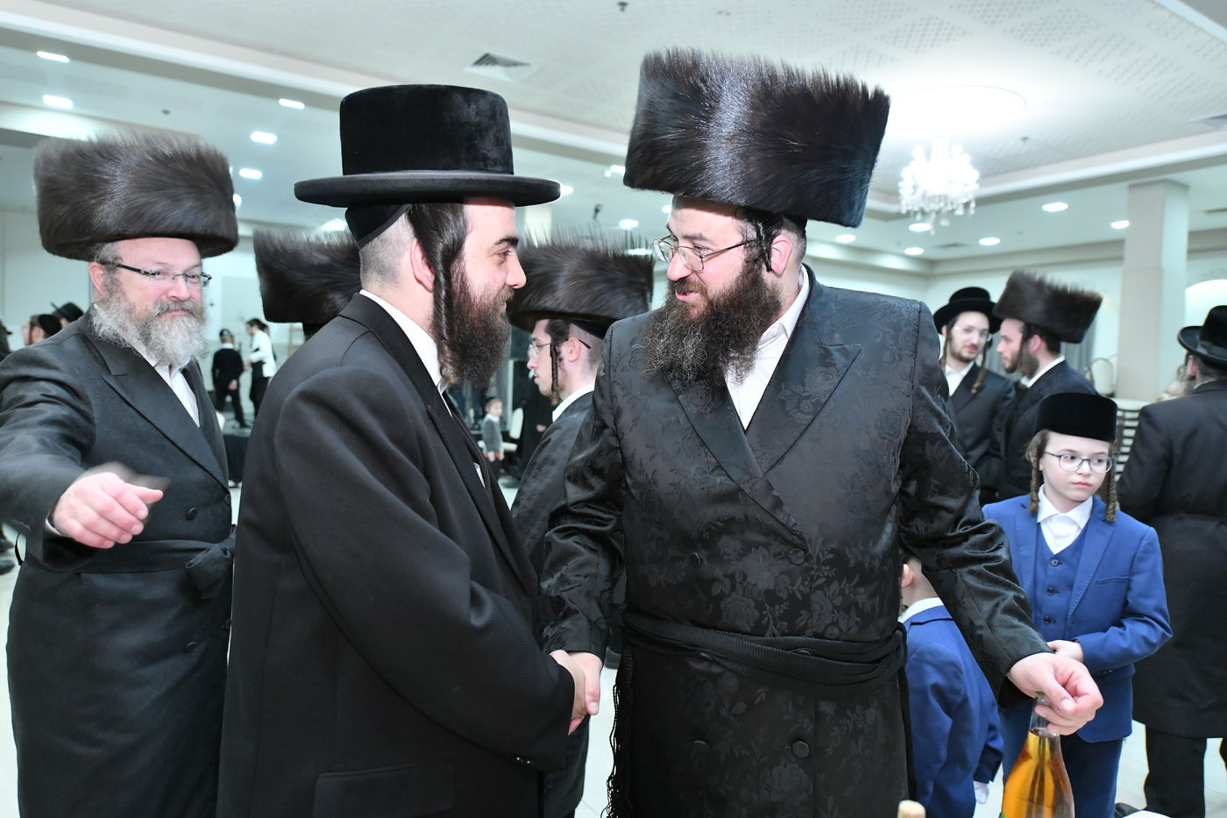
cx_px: 614
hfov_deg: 73.8
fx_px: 818
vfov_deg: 53.1
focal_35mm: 24
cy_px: 409
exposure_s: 1/100
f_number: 3.5
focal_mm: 24
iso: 2500
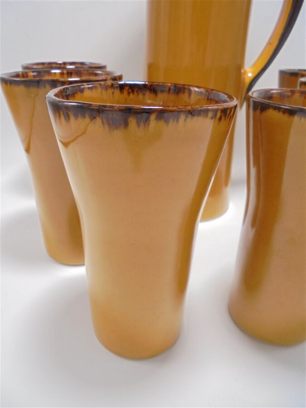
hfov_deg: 53.1
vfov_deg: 67.3
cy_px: 204
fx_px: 306
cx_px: 153
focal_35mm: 26
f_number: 3.5
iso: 100
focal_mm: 4.6
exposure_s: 1/30
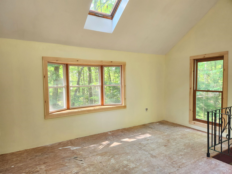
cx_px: 116
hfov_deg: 73.9
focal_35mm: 23
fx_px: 154
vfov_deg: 58.9
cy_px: 87
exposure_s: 1/120
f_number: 1.8
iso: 160
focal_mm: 5.4
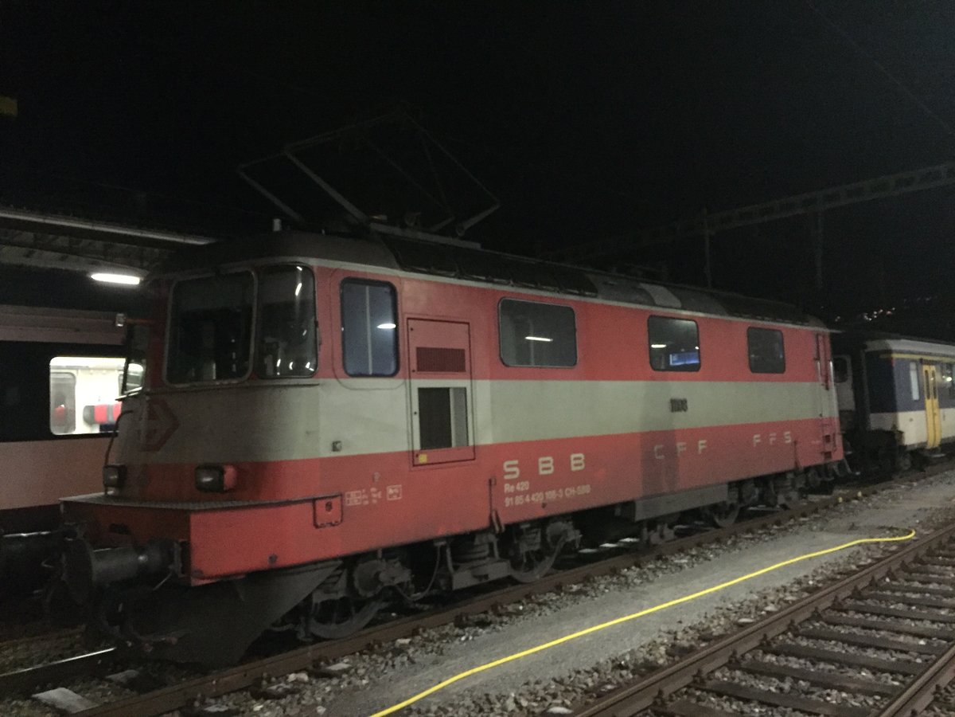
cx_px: 478
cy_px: 358
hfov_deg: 61.7
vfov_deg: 48.2
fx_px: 800
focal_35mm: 29
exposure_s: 1/17
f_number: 2.2
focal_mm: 4.15
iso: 1000
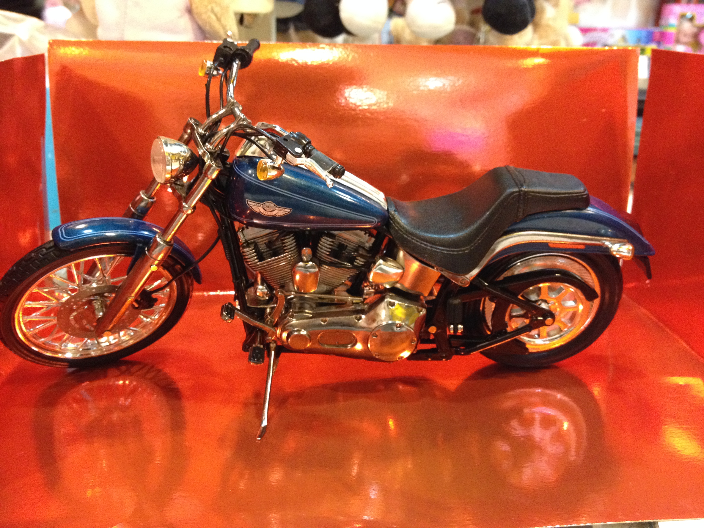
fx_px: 712
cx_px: 352
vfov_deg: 40.7
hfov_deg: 52.6
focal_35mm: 35
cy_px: 264
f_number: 2.4
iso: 400
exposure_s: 1/15
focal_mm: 4.28
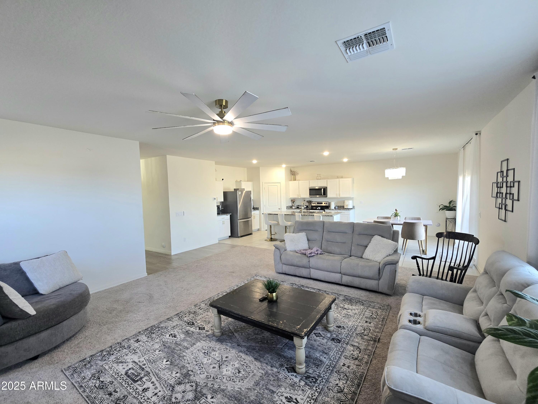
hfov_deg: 106.2
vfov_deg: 89.9
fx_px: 202
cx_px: 269
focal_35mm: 13
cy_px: 202
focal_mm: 2.2
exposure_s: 1/60.2
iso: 160
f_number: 2.2
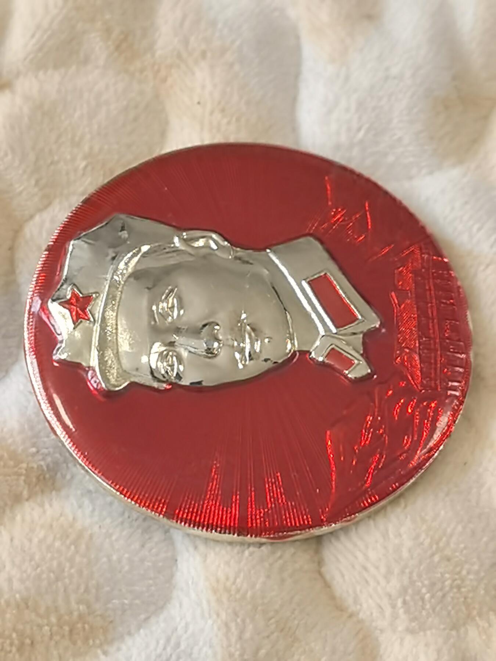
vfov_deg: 20.9
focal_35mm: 94
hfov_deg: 15.7
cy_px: 330
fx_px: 1796
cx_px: 248
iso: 160
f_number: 1.8
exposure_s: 1/119
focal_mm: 5.54
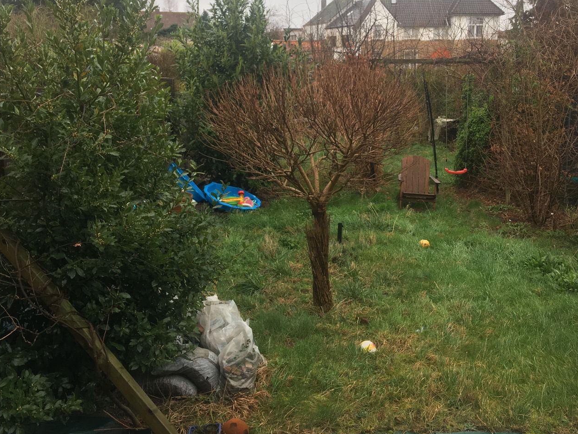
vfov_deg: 38.5
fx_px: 618
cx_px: 312
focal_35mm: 37
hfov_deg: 50.1
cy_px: 169
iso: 32
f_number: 2.2
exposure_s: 1/100
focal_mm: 4.15
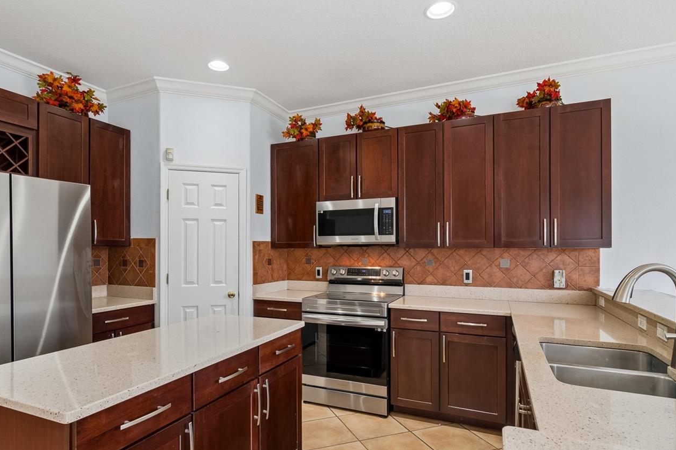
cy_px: 247
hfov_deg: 86.8
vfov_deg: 64.4
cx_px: 322
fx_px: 357
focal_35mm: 19
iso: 100
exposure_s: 1/8
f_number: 7.1
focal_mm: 10
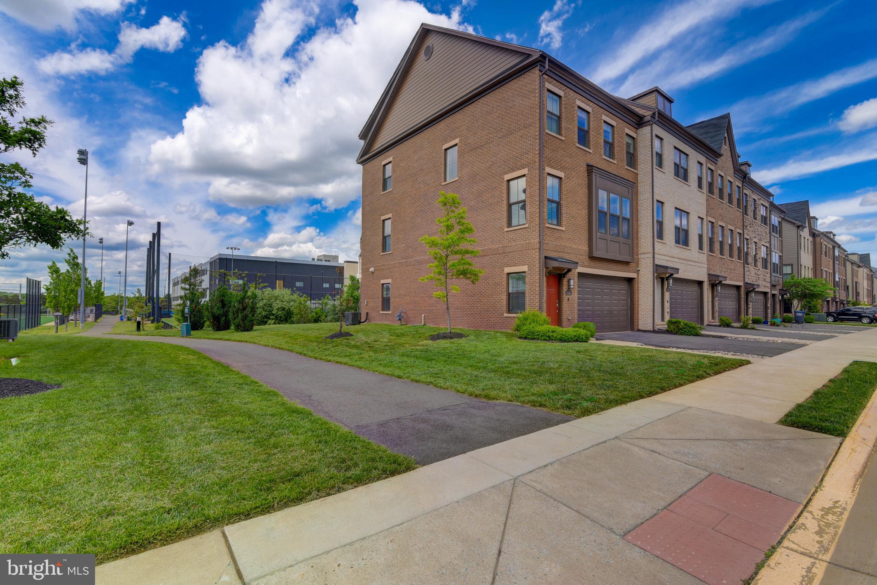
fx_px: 390
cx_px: 438
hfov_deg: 96.7
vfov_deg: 73.8
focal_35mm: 16
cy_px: 292
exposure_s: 1/80
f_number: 7.1
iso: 100
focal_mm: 16
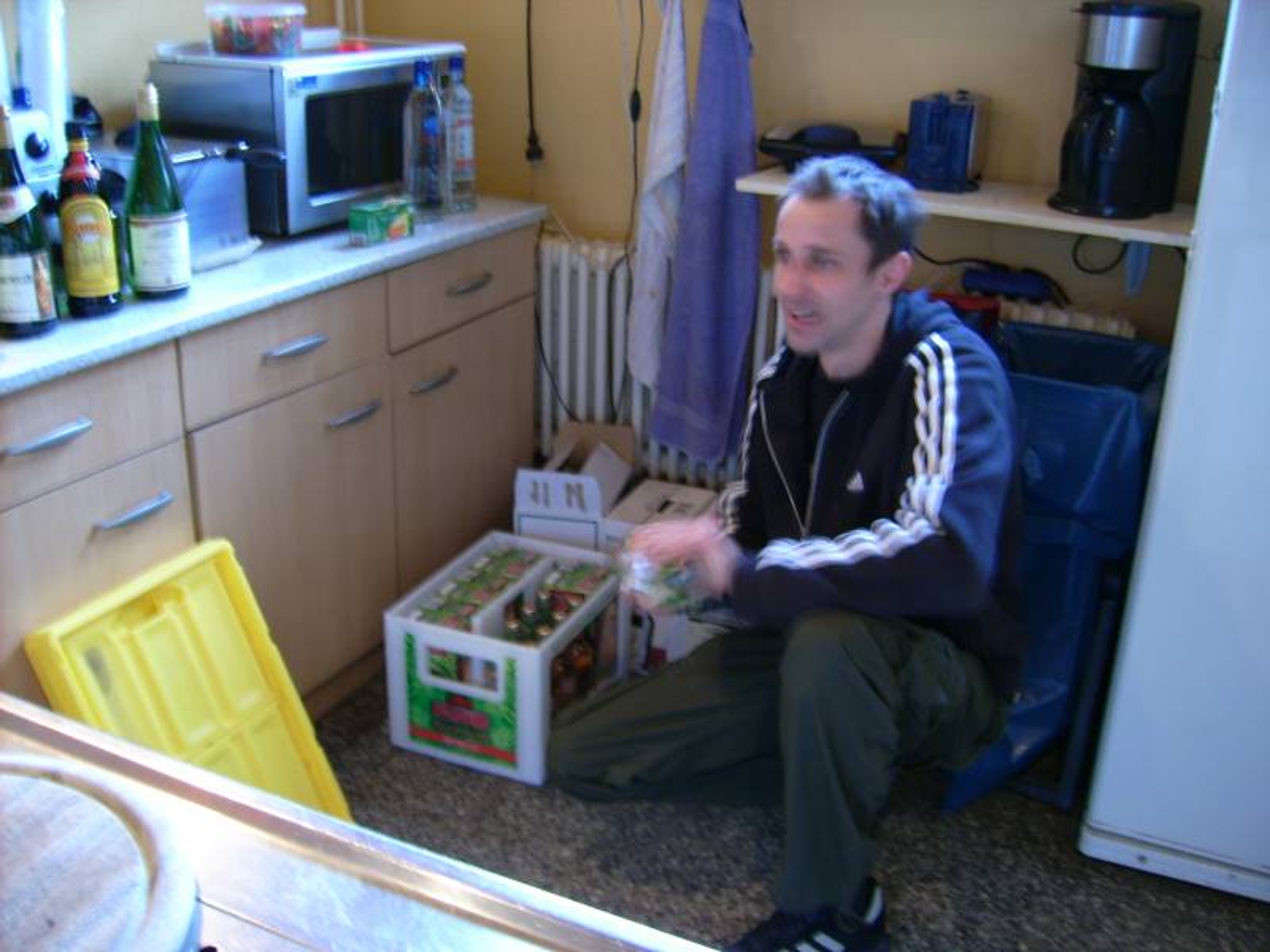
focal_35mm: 35
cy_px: 476
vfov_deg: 40.7
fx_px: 1284
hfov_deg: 52.6
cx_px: 635
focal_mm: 5.95
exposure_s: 1
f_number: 2.8
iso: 50
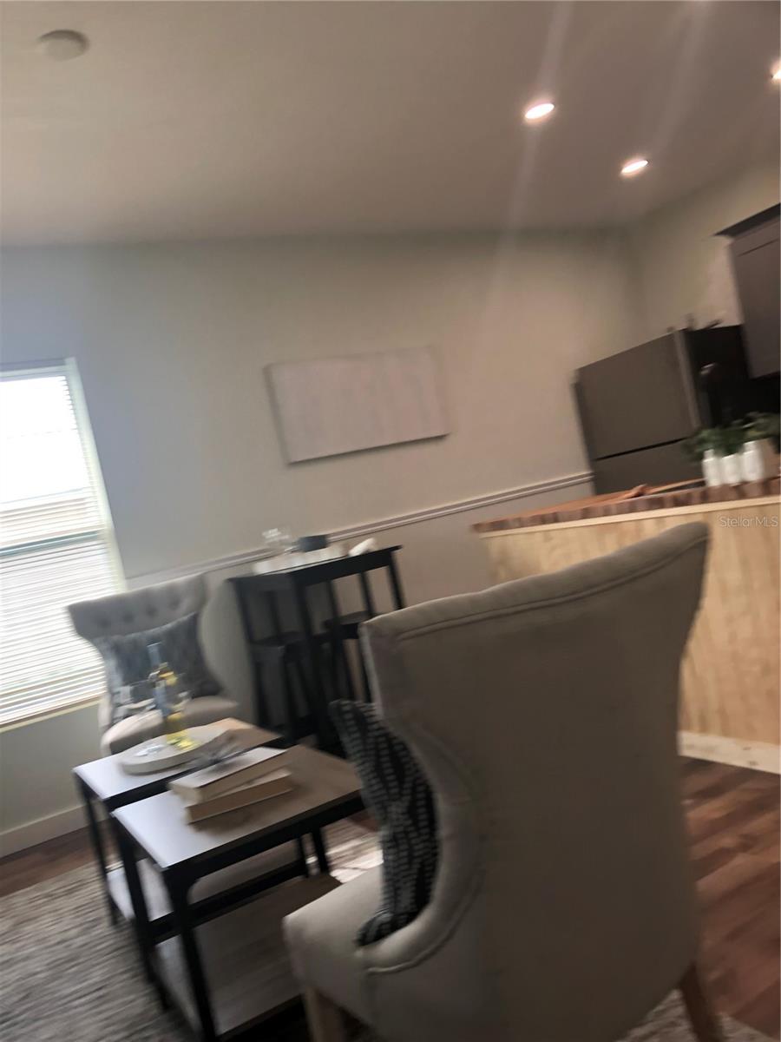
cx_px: 390
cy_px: 521
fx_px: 842
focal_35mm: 28
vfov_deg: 63.4
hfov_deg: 49.7
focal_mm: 3.99
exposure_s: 1/120
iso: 125
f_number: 1.8
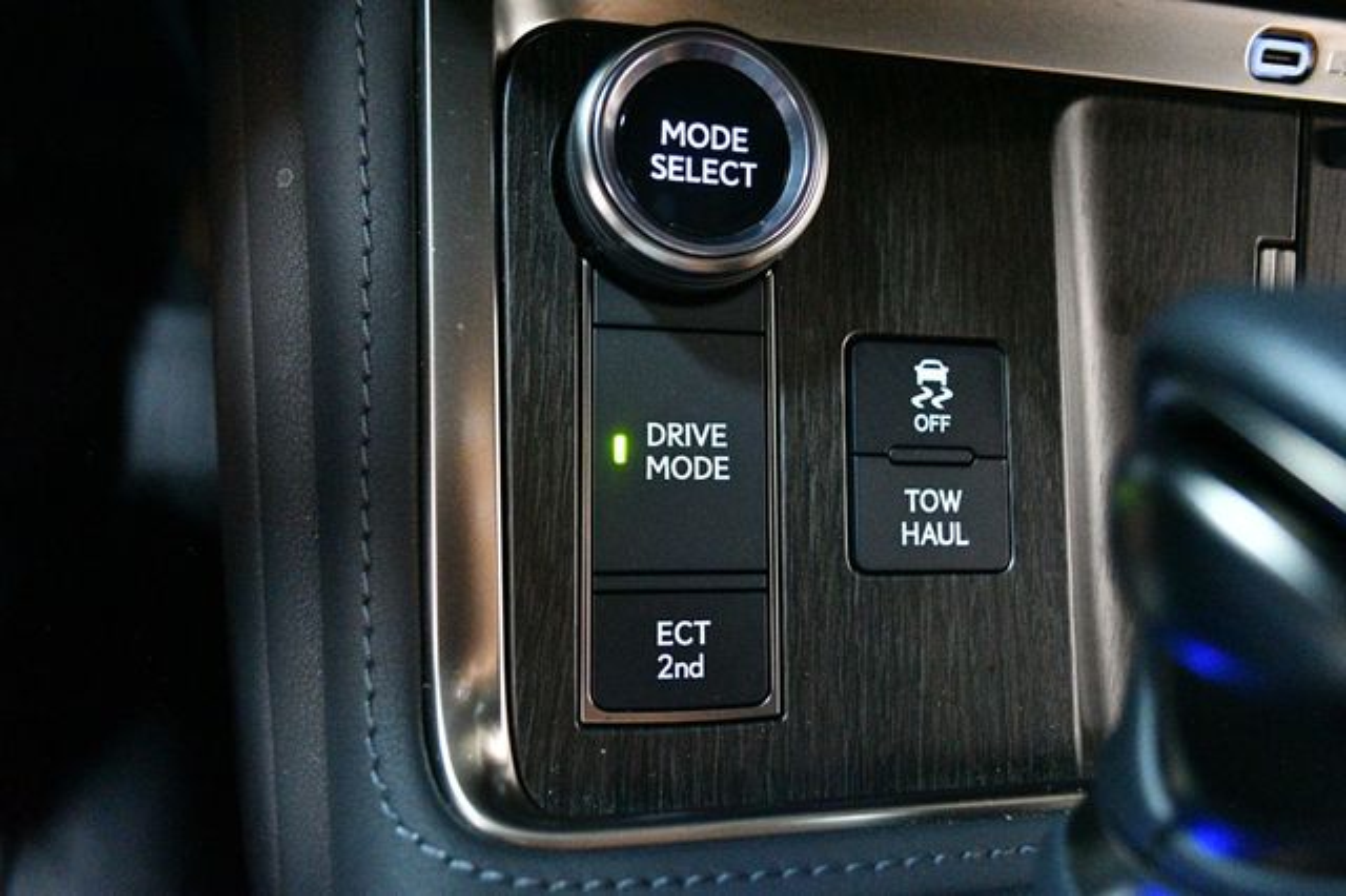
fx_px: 1121
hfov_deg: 62.0
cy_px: 448
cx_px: 673
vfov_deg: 43.6
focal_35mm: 30
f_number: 3.8
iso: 12800
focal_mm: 20
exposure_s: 1/30
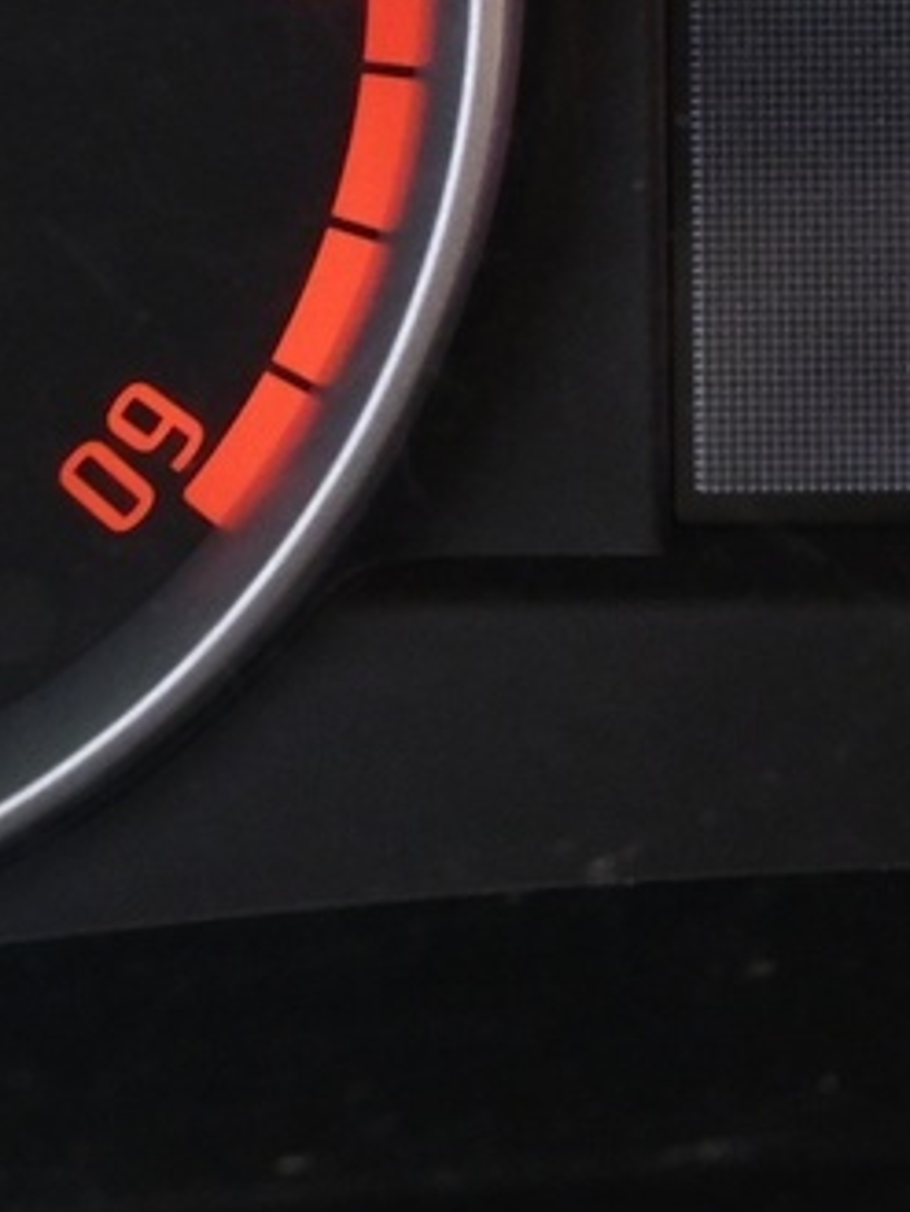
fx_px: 5098
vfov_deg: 13.3
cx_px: 1035
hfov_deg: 10.1
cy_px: -155
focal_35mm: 146
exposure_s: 1/13
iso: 1600
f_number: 3.8
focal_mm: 20.5
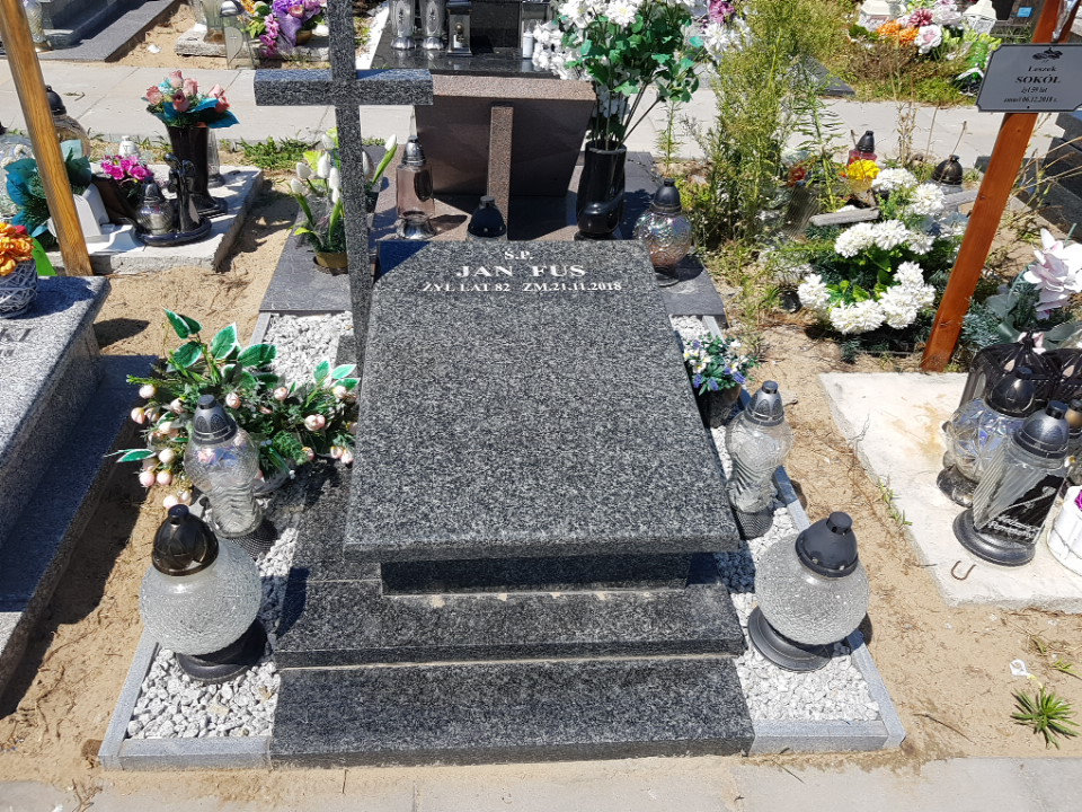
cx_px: 541
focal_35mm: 26
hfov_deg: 67.3
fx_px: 813
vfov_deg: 53.1
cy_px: 406
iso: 50
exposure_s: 1/2208
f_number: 1.7
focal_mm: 4.2
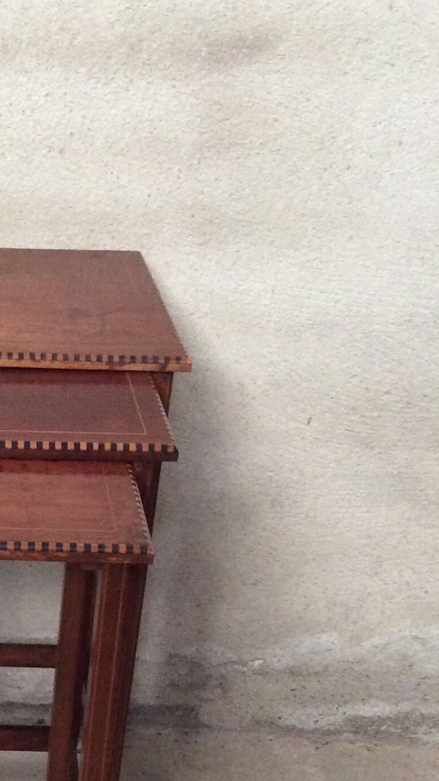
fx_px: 1345
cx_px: -79
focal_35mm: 65
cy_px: 594
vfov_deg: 31.7
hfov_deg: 17.7
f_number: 2.4
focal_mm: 3.3
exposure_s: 1/20
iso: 320
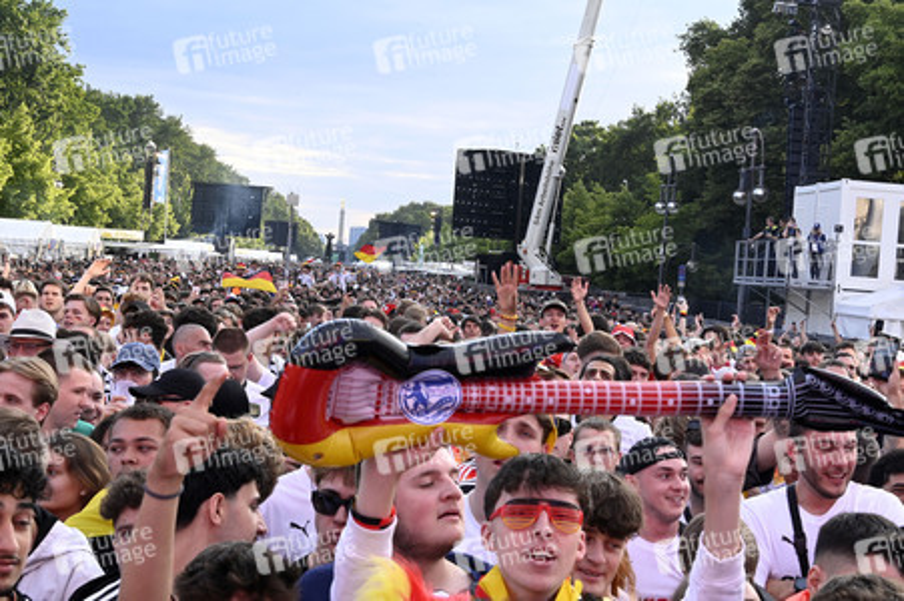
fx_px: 1756
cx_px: 452
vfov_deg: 19.4
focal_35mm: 70
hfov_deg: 28.9
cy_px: 300
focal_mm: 70
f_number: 22
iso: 2500
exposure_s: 1/125
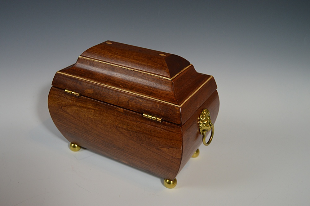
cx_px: 155
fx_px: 336
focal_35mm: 39
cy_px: 103
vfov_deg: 34.2
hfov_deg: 49.6
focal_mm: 26
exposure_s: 1/60
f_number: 4
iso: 450
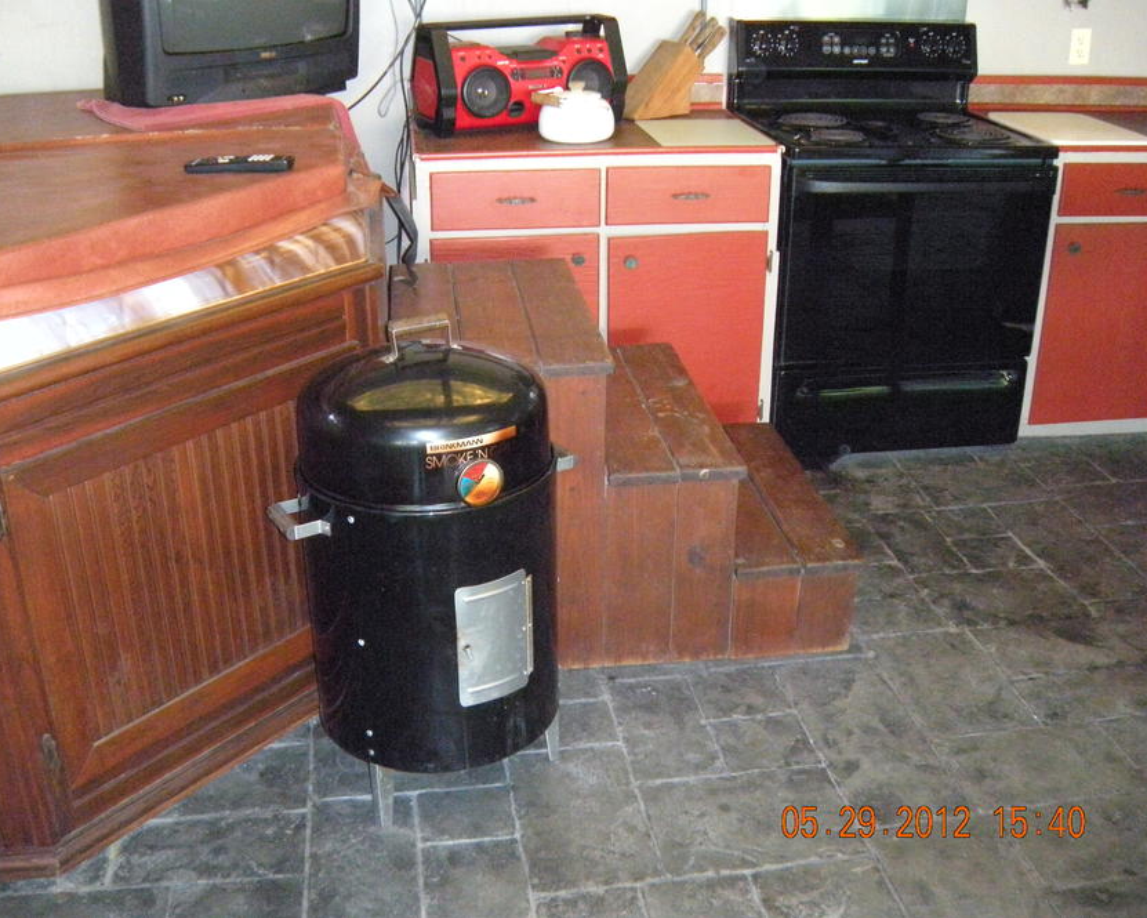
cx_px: 542
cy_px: 453
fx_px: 1256
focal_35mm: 37
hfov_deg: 49.1
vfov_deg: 40.1
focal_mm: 5.9
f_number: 3.8
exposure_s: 1/60
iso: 770
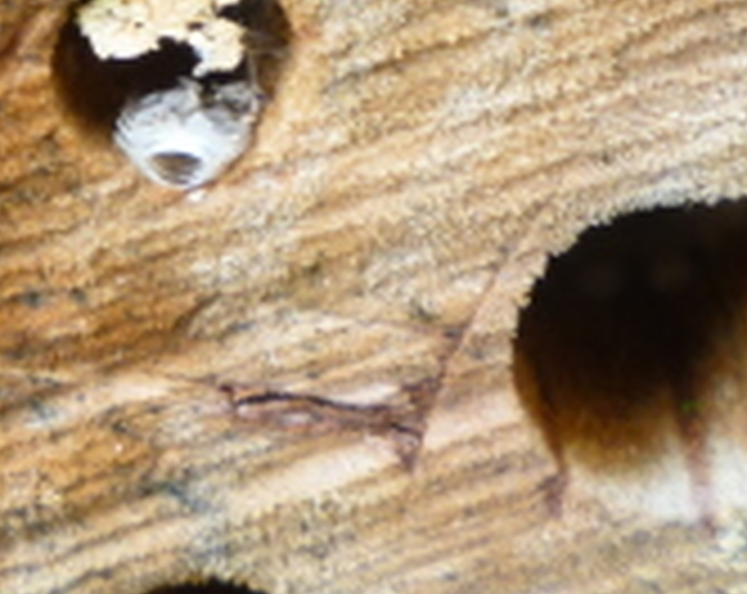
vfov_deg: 11.5
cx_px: 122
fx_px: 2934
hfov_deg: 14.4
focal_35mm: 133
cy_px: 22
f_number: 3.3
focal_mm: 5.3
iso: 80
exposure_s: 1/40
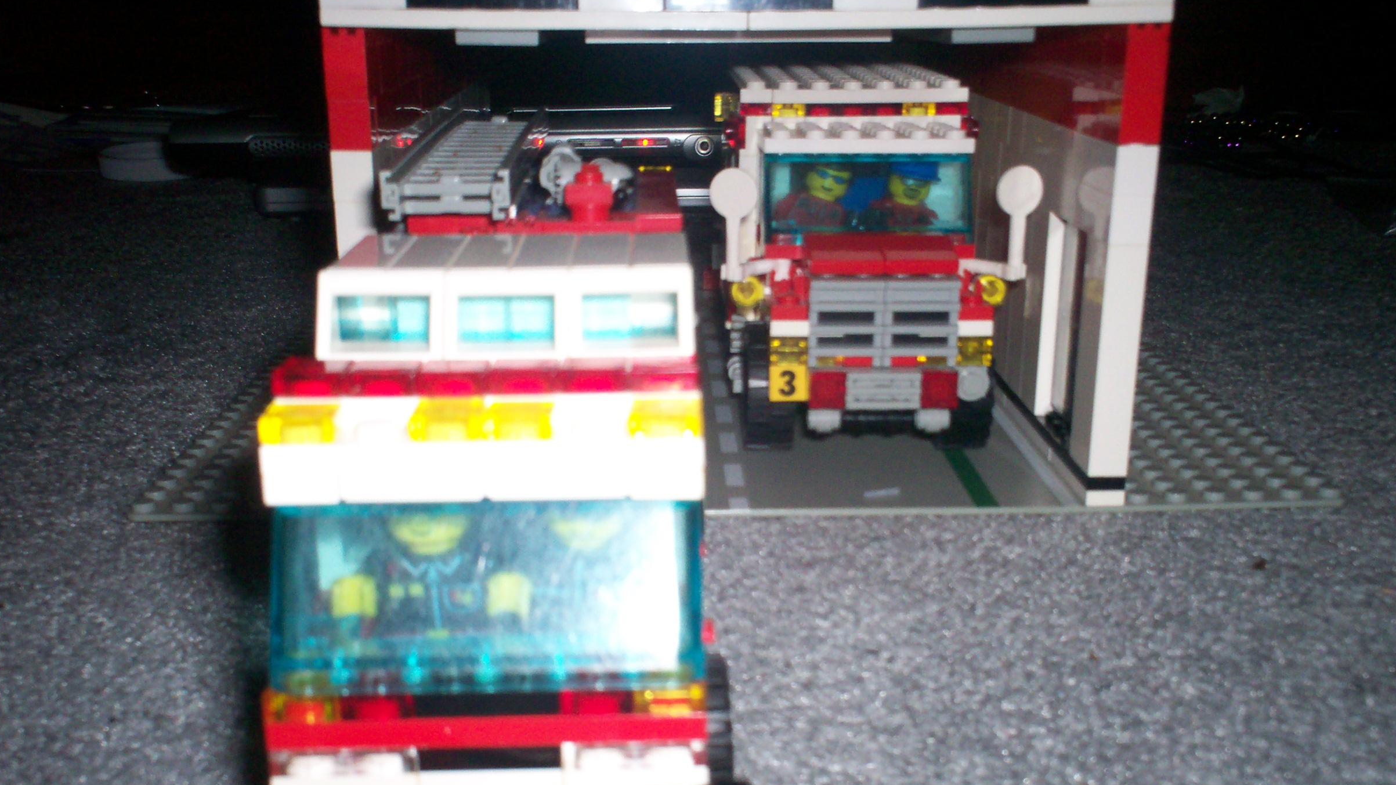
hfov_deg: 48.4
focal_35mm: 42
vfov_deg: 28.2
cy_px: 488
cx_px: 715
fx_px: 1555
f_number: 4.5
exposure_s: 1/60
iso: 140
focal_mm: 6
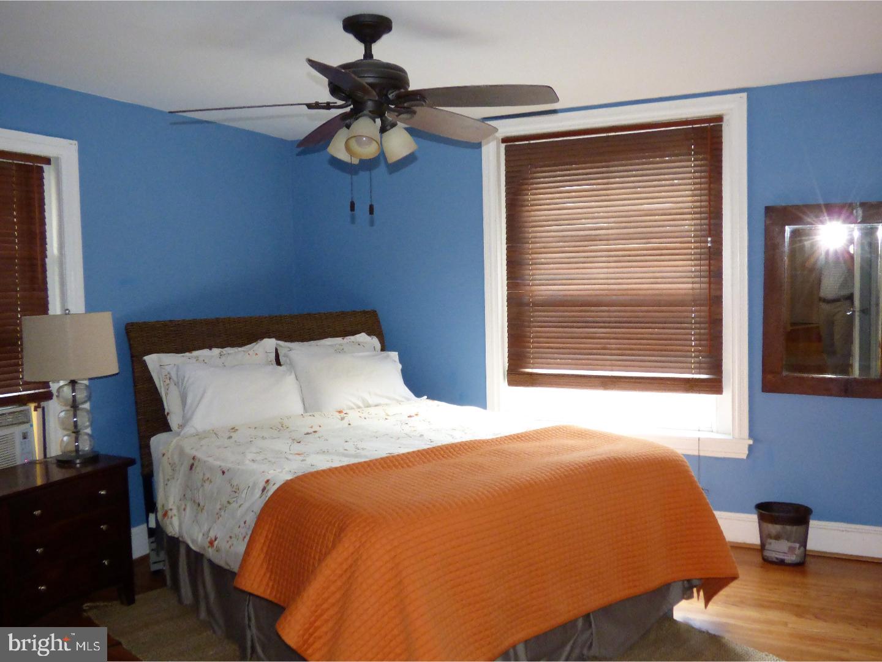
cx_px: 441
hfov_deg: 60.0
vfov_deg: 46.8
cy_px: 331
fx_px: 764
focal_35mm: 30
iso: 640
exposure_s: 1/60
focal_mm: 5.29
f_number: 3.3
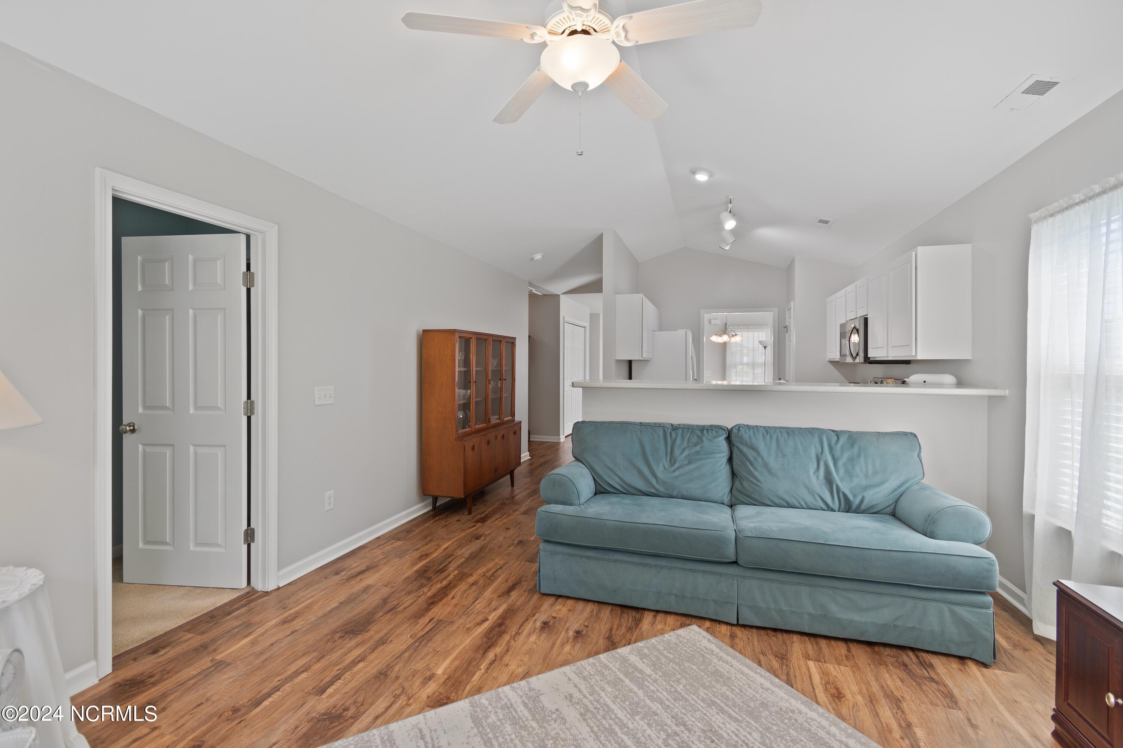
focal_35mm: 15
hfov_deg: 100.4
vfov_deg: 77.3
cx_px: 562
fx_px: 468
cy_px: 374
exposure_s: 1/5
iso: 100
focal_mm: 10
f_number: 4.5
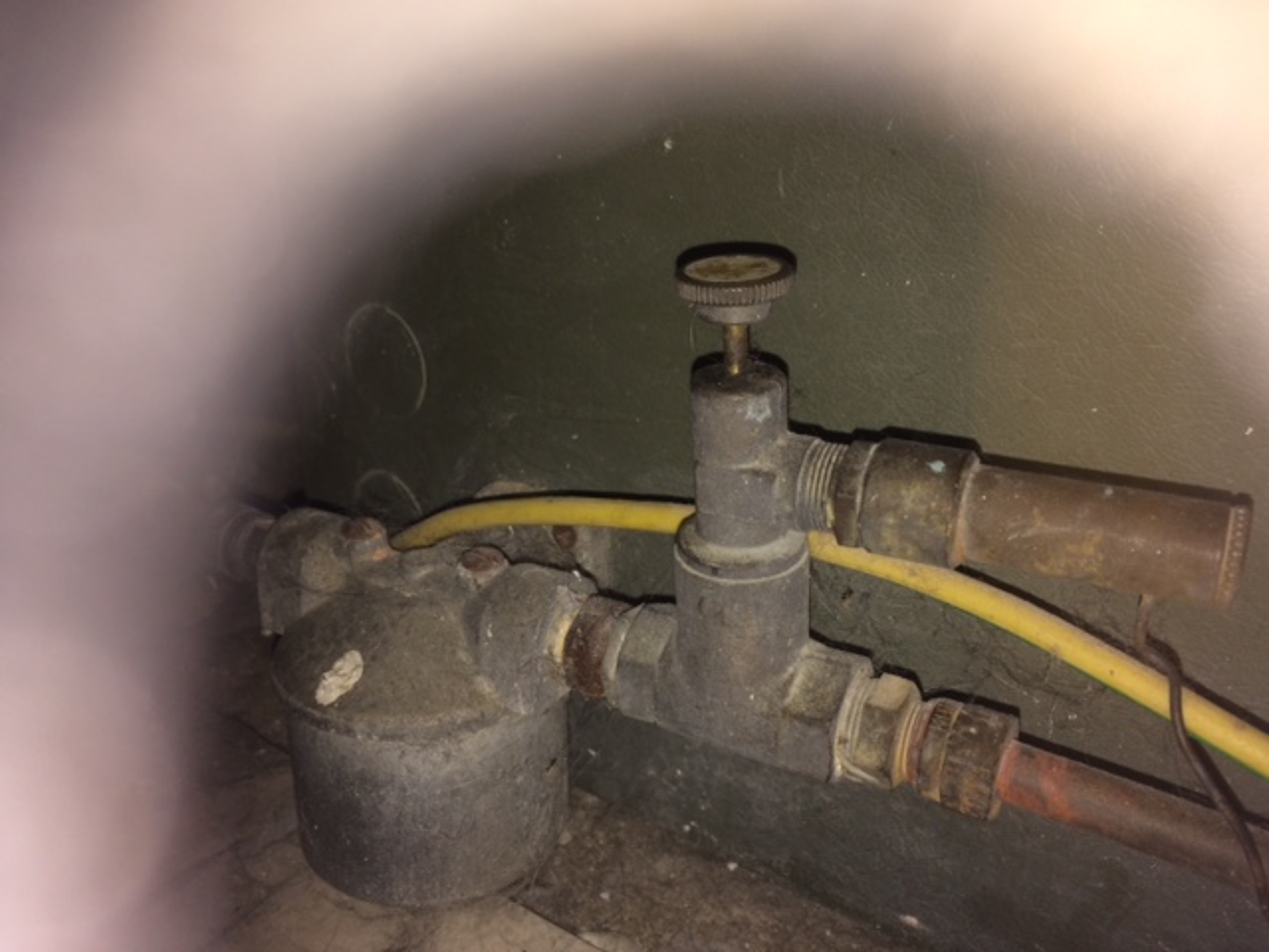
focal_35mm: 29
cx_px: 634
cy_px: 476
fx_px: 1063
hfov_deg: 61.7
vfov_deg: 48.2
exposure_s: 1/81
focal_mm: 4.15
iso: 32
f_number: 2.2
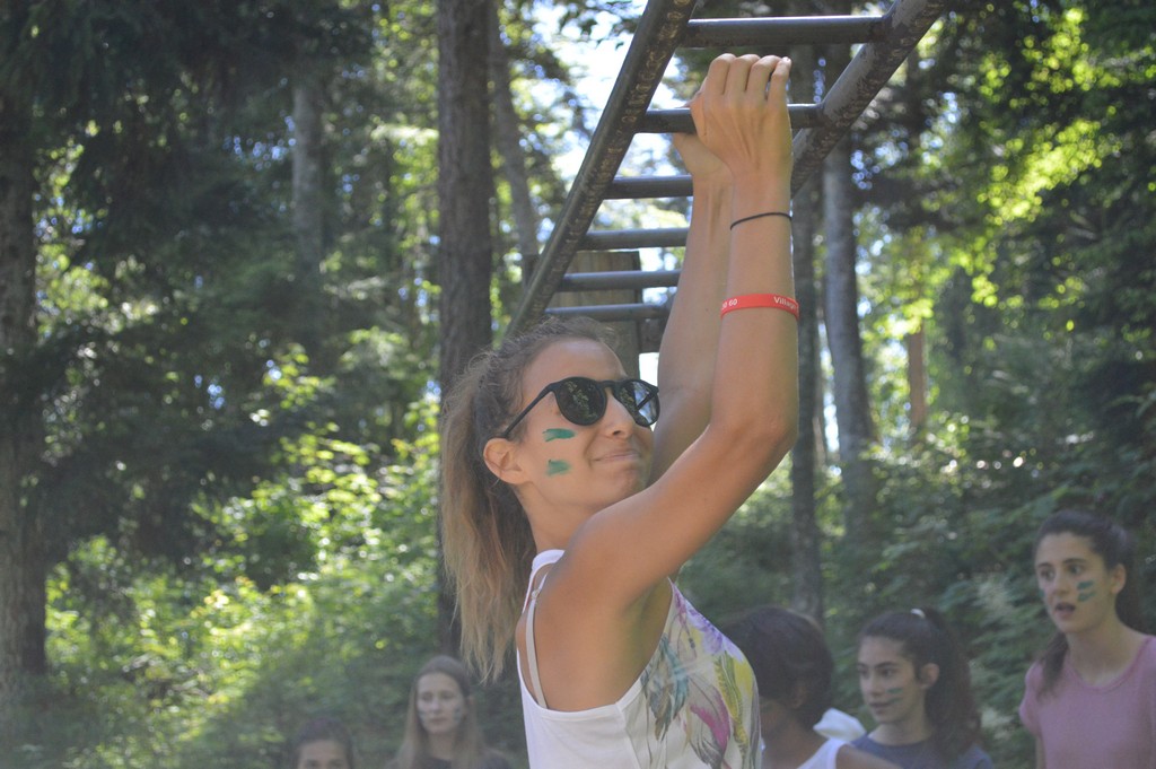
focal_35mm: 68
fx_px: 2166
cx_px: 578
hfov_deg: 29.9
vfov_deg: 20.1
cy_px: 384
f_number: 5.3
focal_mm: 45
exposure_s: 1/640
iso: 1800
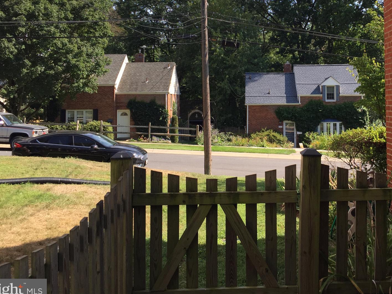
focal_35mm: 42
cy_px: 89
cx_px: 261
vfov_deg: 33.9
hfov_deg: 44.1
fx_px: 476
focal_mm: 4.15
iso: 32
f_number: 2.2
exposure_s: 1/879
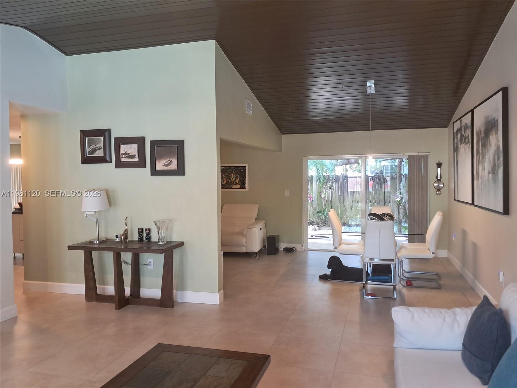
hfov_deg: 65.3
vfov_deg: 51.4
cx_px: 258
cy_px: 194
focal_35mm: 27
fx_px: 403
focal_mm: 4
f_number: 1.8
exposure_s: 1/50
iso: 320
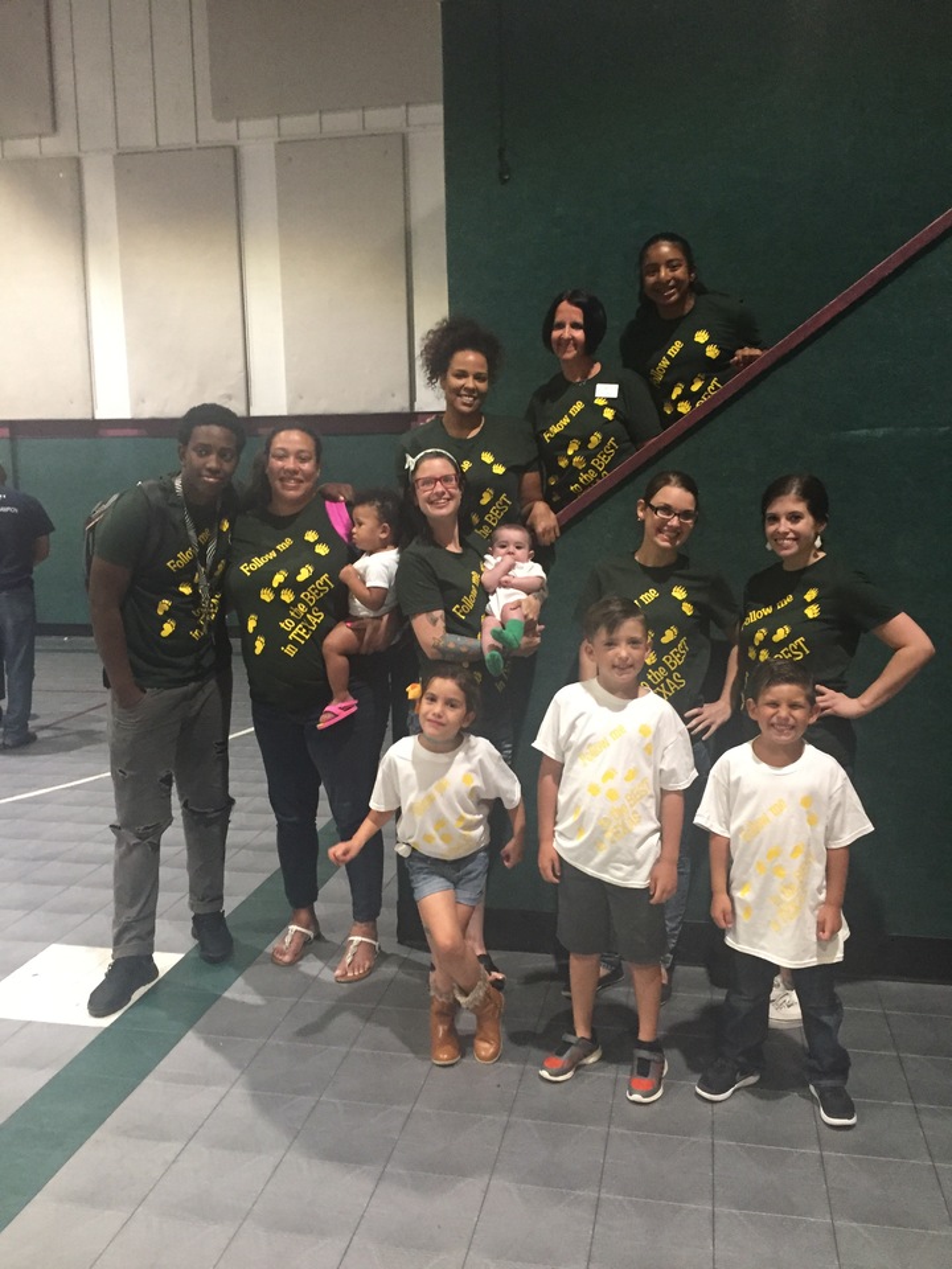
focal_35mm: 29
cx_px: 476
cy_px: 634
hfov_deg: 48.2
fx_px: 1063
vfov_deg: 61.7
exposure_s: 1/30
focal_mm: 4.15
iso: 250
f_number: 2.2
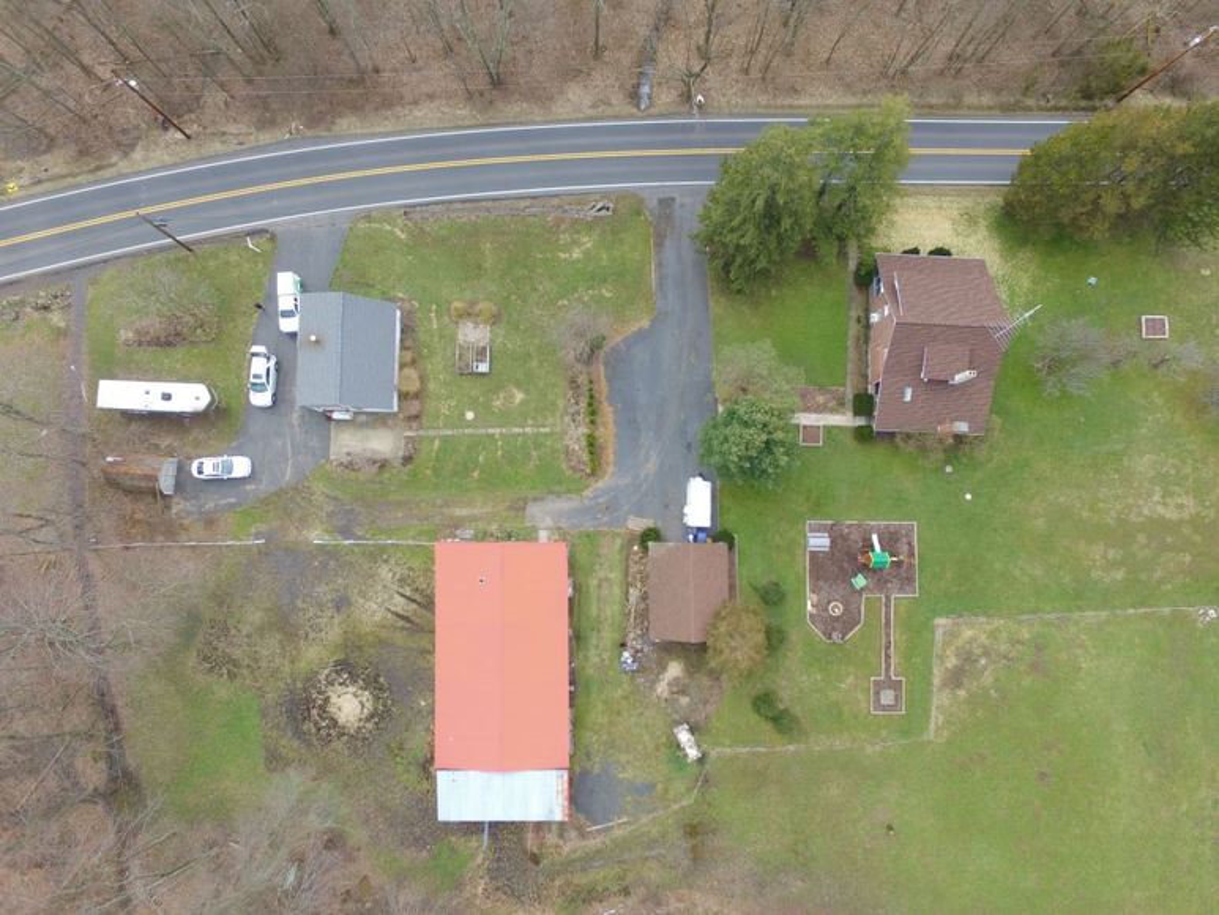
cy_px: 458
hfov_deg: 81.7
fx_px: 704
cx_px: 610
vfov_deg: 66.0
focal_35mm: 20
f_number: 2.8
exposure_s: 1/124
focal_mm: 3.61
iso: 100
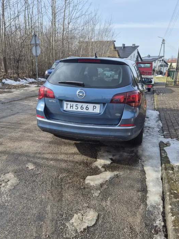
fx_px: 193
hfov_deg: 49.7
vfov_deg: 62.9
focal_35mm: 28
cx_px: 96
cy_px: 144
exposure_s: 1/938
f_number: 1.8
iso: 25
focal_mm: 5.4
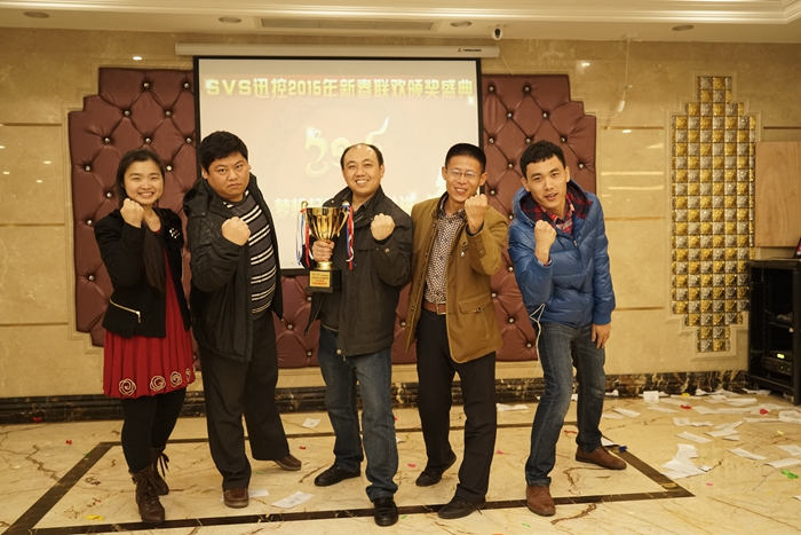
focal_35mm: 33
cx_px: 400
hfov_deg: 57.2
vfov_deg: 40.0
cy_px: 268
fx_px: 734
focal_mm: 33
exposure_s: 1/40
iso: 1250
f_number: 4
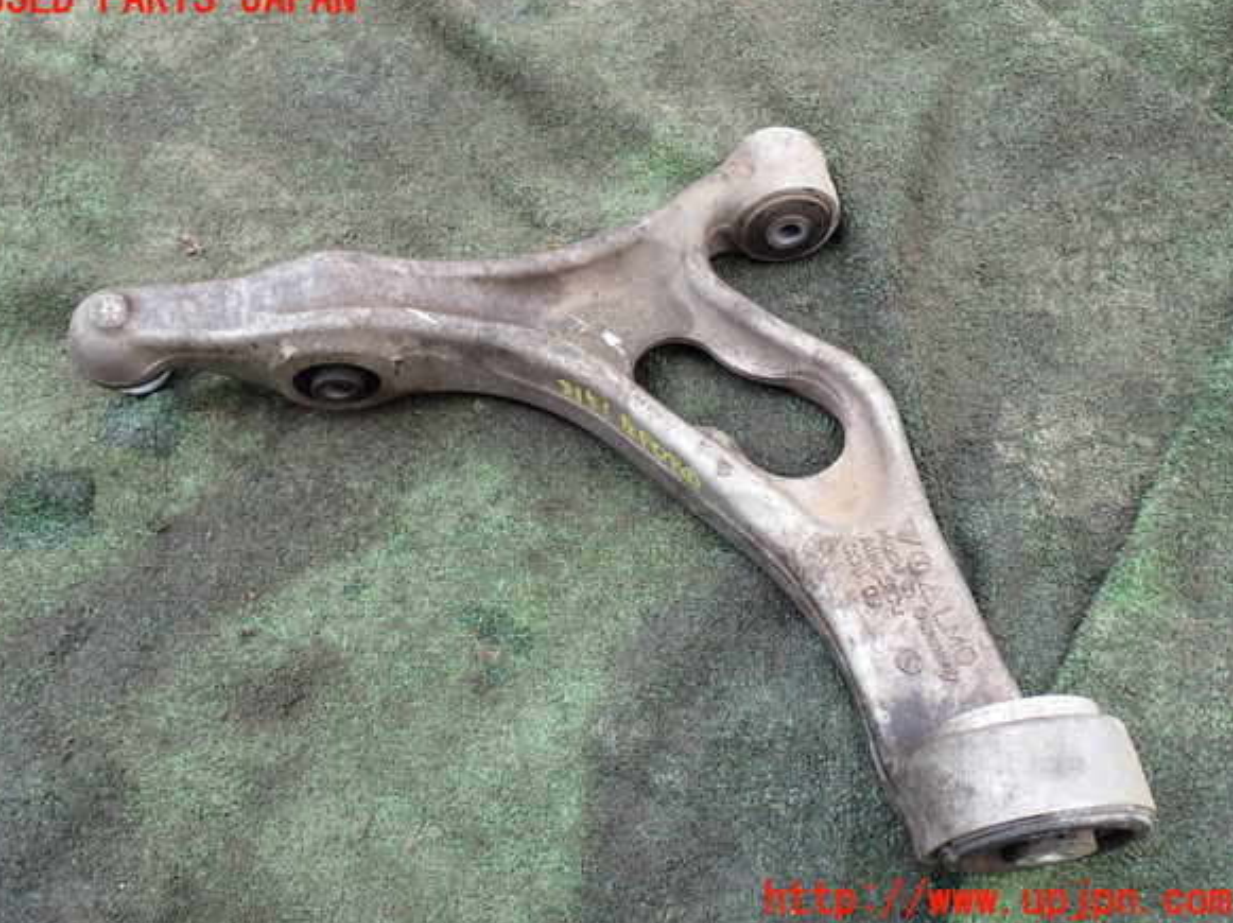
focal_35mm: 31
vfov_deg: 45.4
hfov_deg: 58.4
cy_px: 450
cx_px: 607
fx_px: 1104
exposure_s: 1/125
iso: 100
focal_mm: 5.4
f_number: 3.2
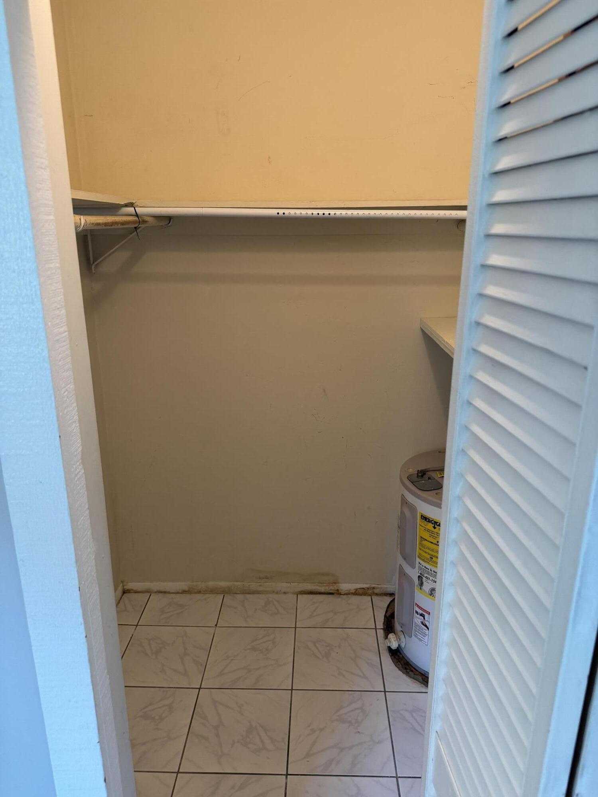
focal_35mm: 24
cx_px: 299
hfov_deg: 56.8
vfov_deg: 71.6
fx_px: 553
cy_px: 398
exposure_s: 1/120
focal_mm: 6.76
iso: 200
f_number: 1.78
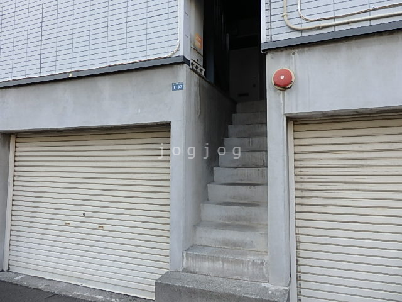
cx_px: 201
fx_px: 290
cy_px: 151
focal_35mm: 25
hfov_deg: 69.4
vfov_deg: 54.9
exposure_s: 1/250
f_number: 3
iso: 125
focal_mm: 4.5
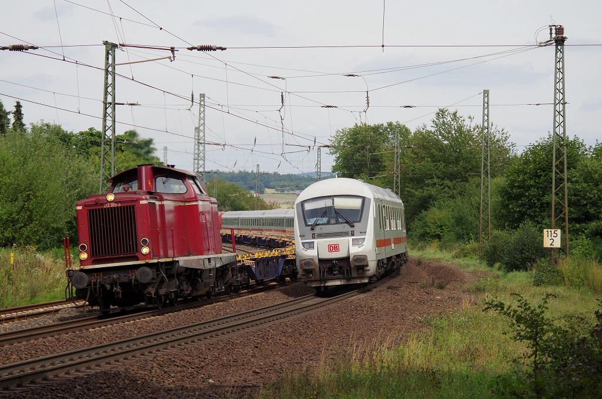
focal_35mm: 117
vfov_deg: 11.7
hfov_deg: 17.5
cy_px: 200
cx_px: 301
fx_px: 1952
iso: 200
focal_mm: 77.5
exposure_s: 1/1000
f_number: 5.6
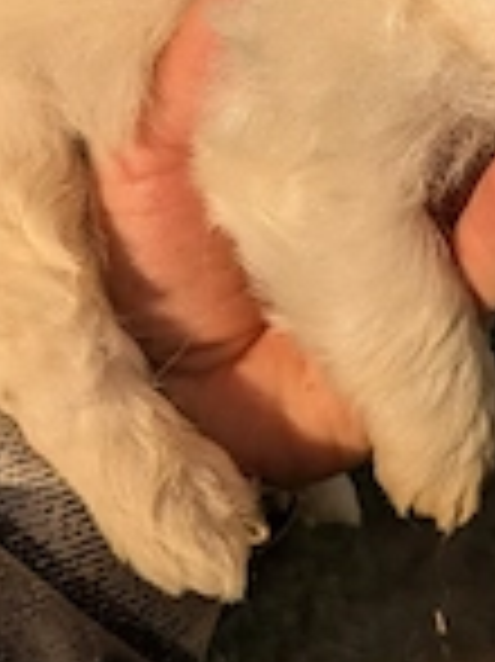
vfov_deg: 27.4
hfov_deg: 20.4
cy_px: 50
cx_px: 576
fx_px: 1298
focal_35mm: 68
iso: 49
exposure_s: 1/2500
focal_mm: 5.43
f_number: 1.89
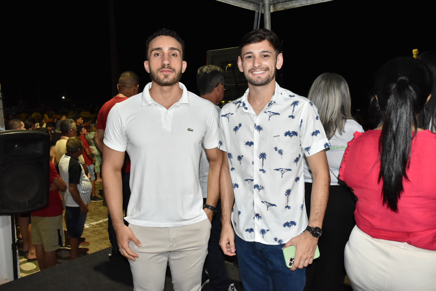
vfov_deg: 43.6
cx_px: 218
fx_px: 363
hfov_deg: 61.9
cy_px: 146
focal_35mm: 30
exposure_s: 1/100
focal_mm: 20
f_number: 4.5
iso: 1600
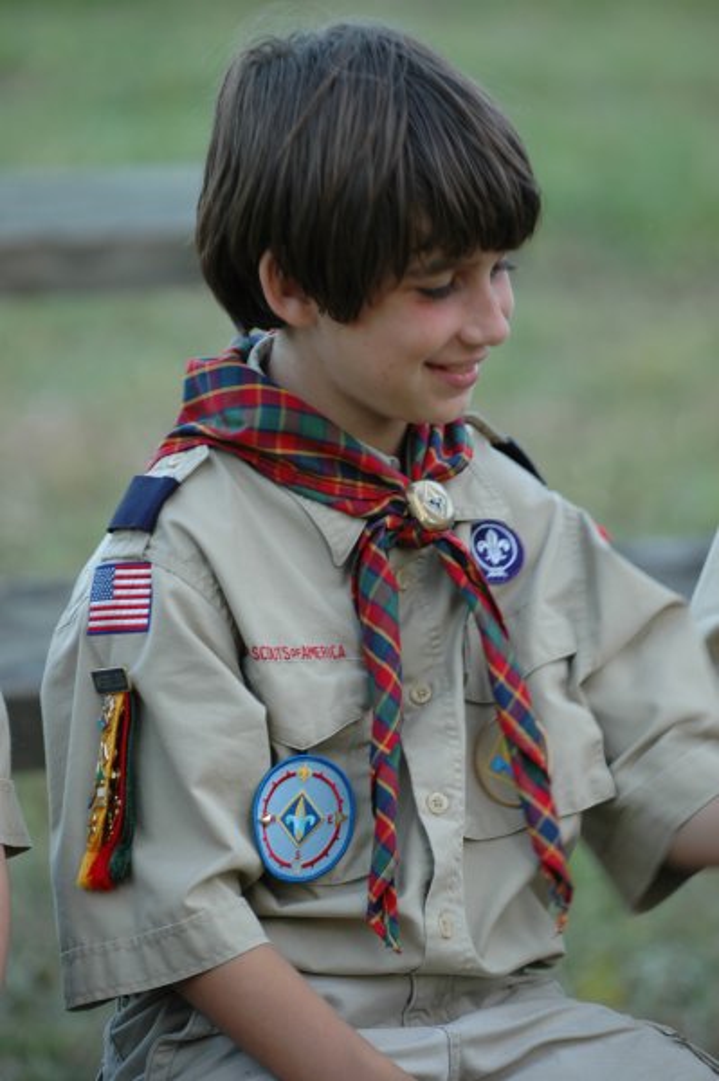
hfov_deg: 5.9
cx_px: 360
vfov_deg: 8.9
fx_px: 6977
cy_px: 540
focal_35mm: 232
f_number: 2.8
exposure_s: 1/60
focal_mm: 155
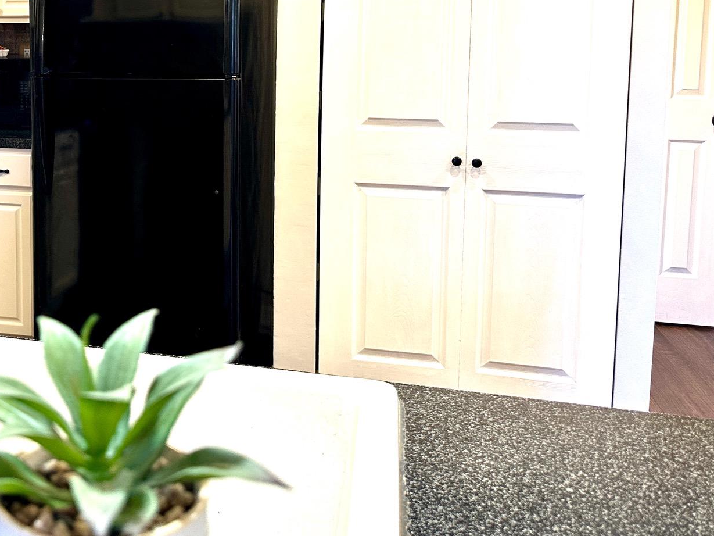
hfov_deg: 44.1
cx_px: 125
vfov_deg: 34.9
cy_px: 108
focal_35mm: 40
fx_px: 825
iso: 200
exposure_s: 1/60
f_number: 1.78
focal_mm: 6.86
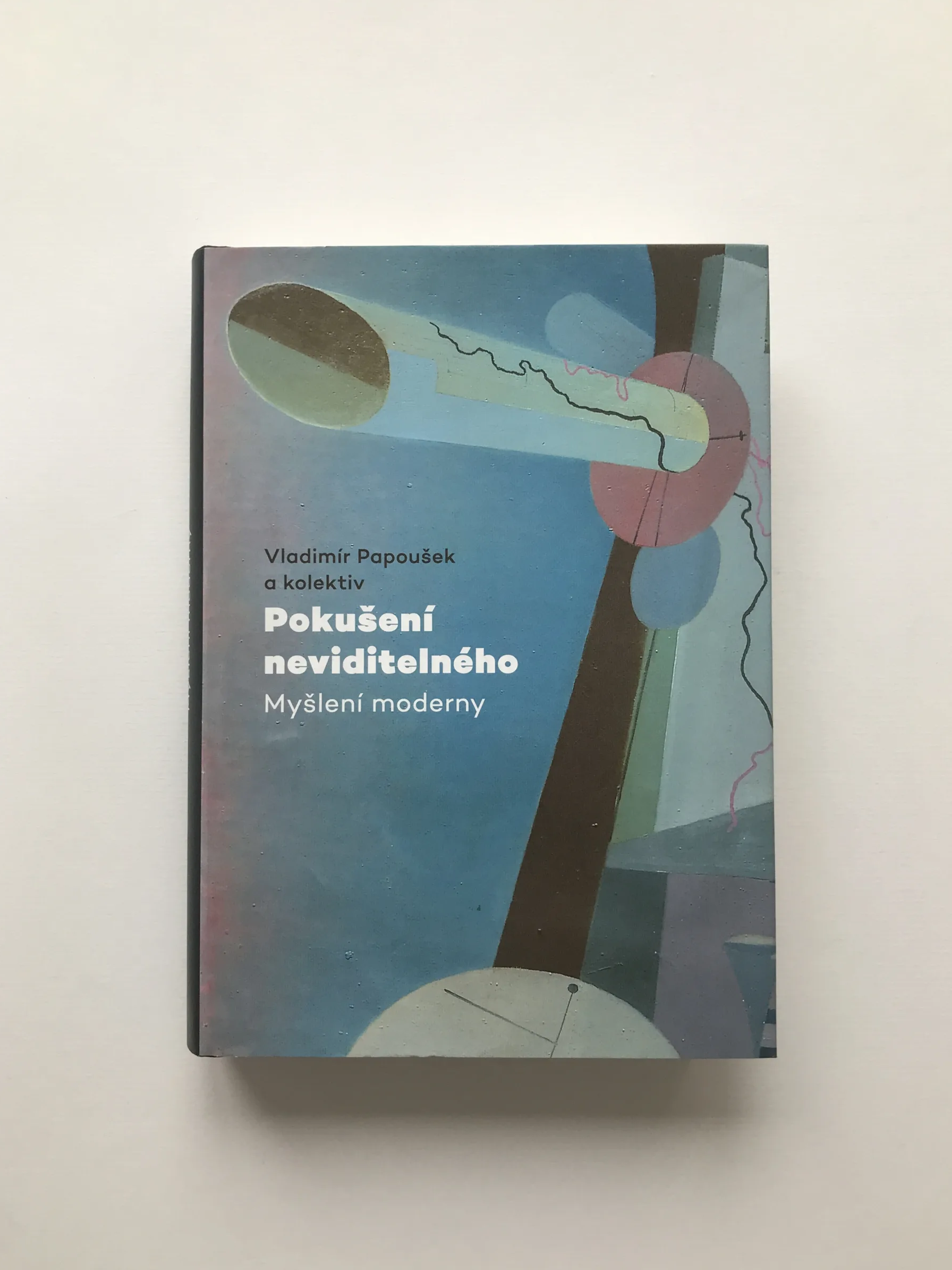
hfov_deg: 46.8
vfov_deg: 60.0
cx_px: 481
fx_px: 1100
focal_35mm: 30
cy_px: 641
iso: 32
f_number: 1.8
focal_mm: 3.99
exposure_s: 1/50
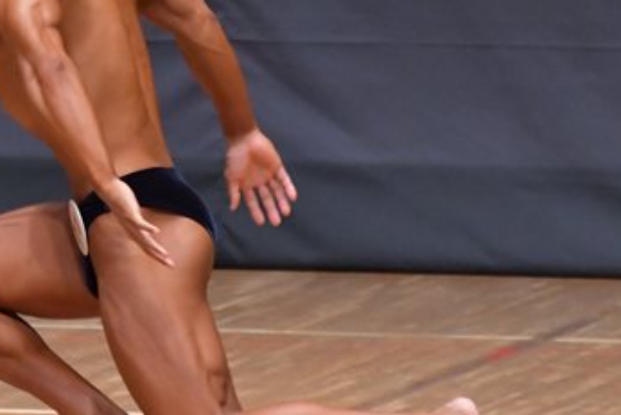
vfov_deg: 1.6
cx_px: 132
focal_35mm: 839
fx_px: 14478
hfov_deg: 2.5
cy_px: 86
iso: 6400
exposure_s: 1/400
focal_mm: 250
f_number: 5.6
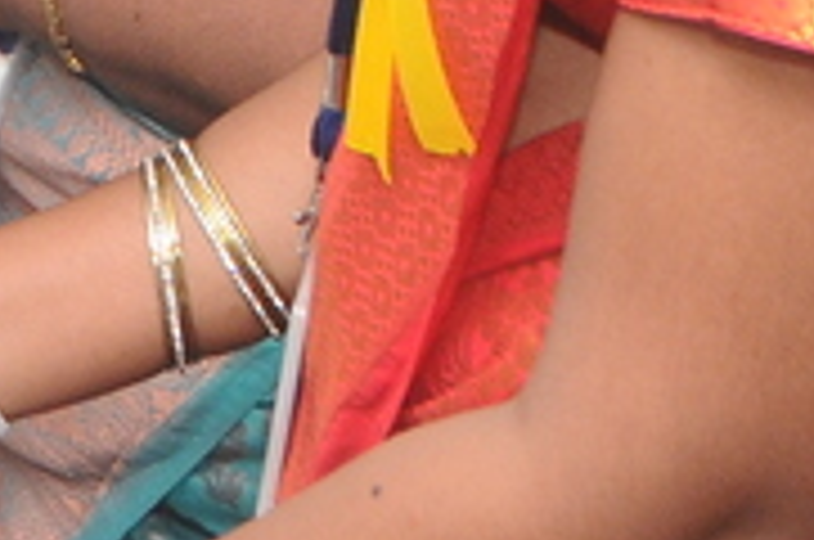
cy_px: -1053
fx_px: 4311
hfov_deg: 8.9
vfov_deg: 6.6
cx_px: -1579
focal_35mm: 191
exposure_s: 1/125
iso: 400
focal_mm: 18
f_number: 6.3
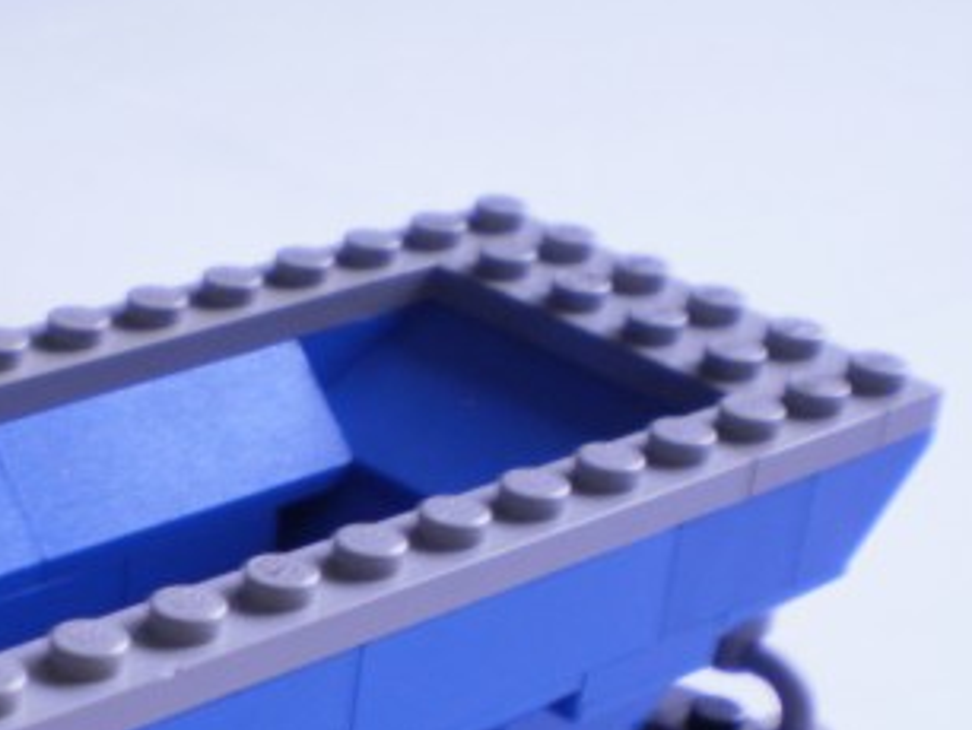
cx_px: 22
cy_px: 838
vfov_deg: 15.3
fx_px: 2642
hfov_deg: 20.3
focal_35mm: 94
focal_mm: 6.3
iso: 125
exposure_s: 1/10
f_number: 3.1
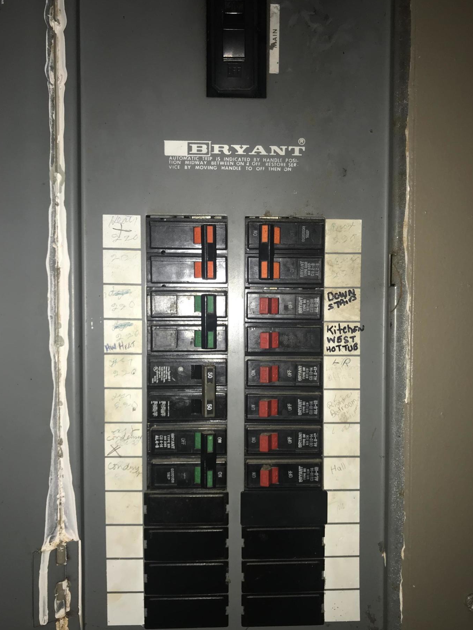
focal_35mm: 31
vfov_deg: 58.3
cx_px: 248
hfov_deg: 45.4
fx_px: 565
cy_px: 334
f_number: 1.8
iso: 20
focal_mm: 3.99
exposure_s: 1/35
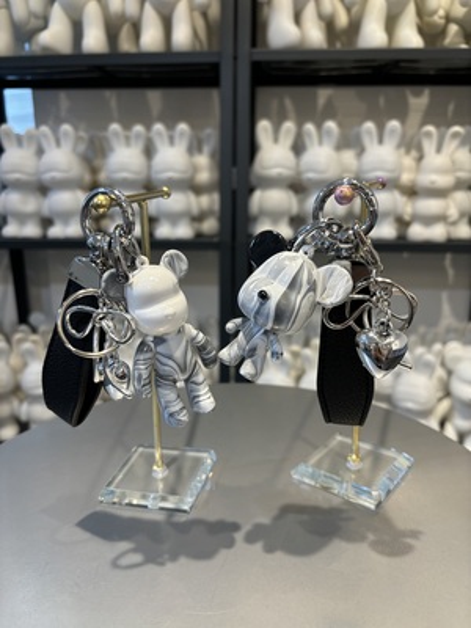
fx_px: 472
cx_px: 236
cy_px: 314
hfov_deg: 53.1
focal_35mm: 26
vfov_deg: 67.3
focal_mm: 5.96
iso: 125
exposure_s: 1/119
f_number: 1.6
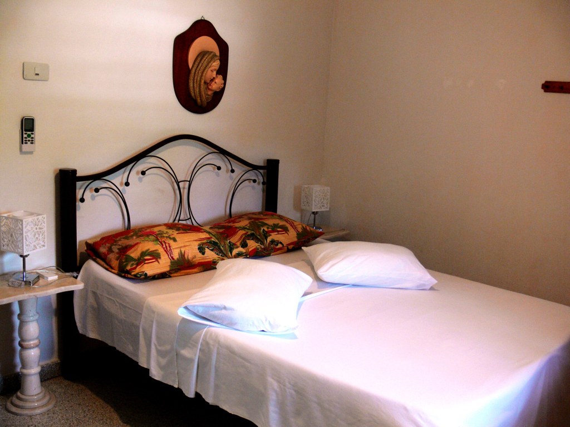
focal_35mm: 35
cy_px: 214
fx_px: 576
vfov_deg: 40.7
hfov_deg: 52.6
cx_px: 285
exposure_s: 1/15
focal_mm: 7.4
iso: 200
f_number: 2.8
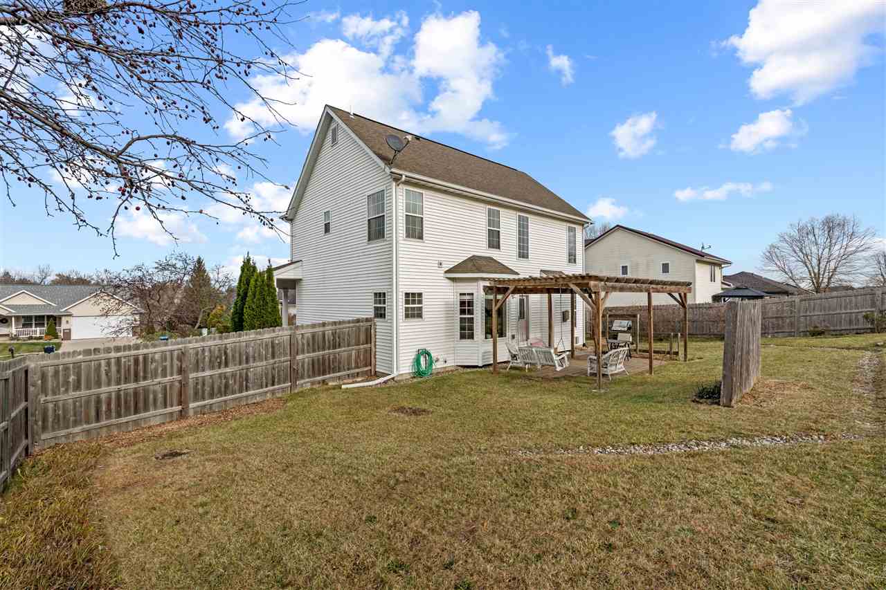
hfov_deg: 95.0
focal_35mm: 16
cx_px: 443
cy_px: 295
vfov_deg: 72.0
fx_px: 406
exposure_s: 1/400
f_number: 9
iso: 250
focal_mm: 16.5
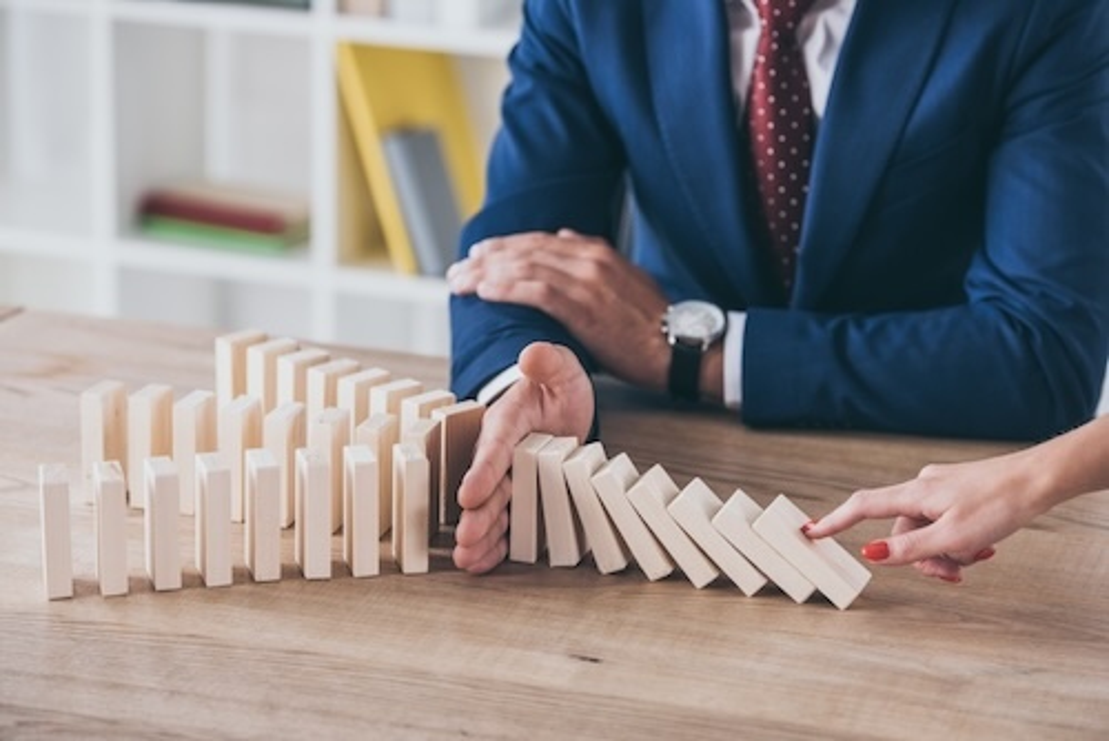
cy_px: 370
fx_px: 3082
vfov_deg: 13.7
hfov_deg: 20.4
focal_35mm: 100
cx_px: 554
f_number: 4
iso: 200
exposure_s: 1/200
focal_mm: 100
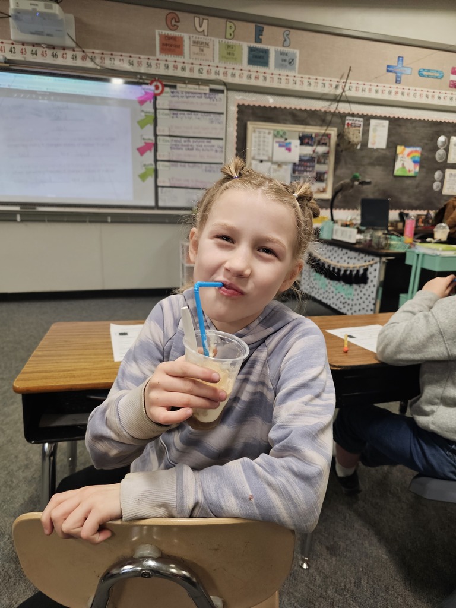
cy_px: 304
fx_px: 404
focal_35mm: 23
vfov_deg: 73.9
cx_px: 228
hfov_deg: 58.9
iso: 200
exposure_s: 1/120
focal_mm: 6.3
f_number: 1.7
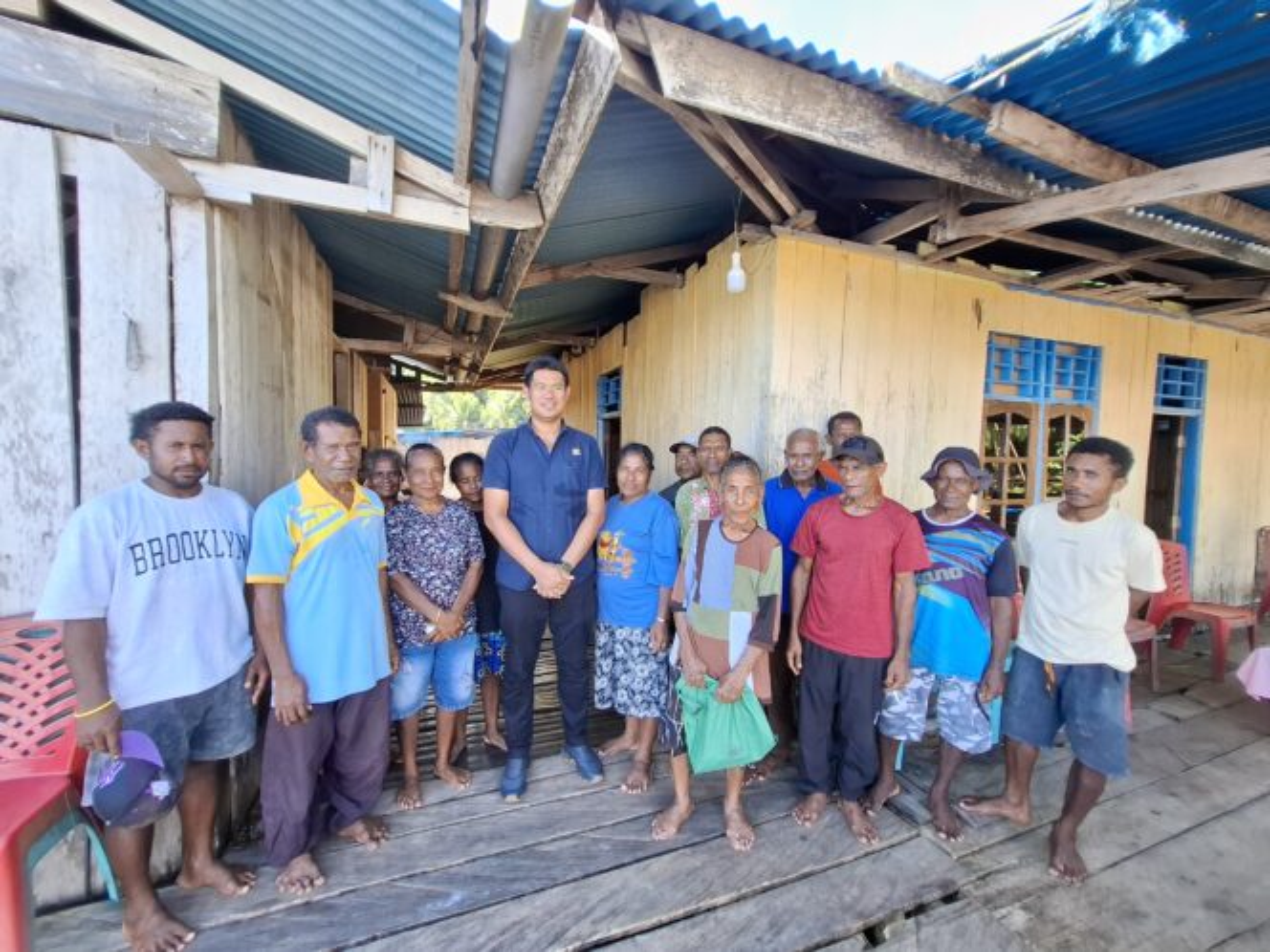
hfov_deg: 106.2
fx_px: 477
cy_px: 476
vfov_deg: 89.9
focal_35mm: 13
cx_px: 635
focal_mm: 1.74
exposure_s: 1/50
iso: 40
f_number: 2.2
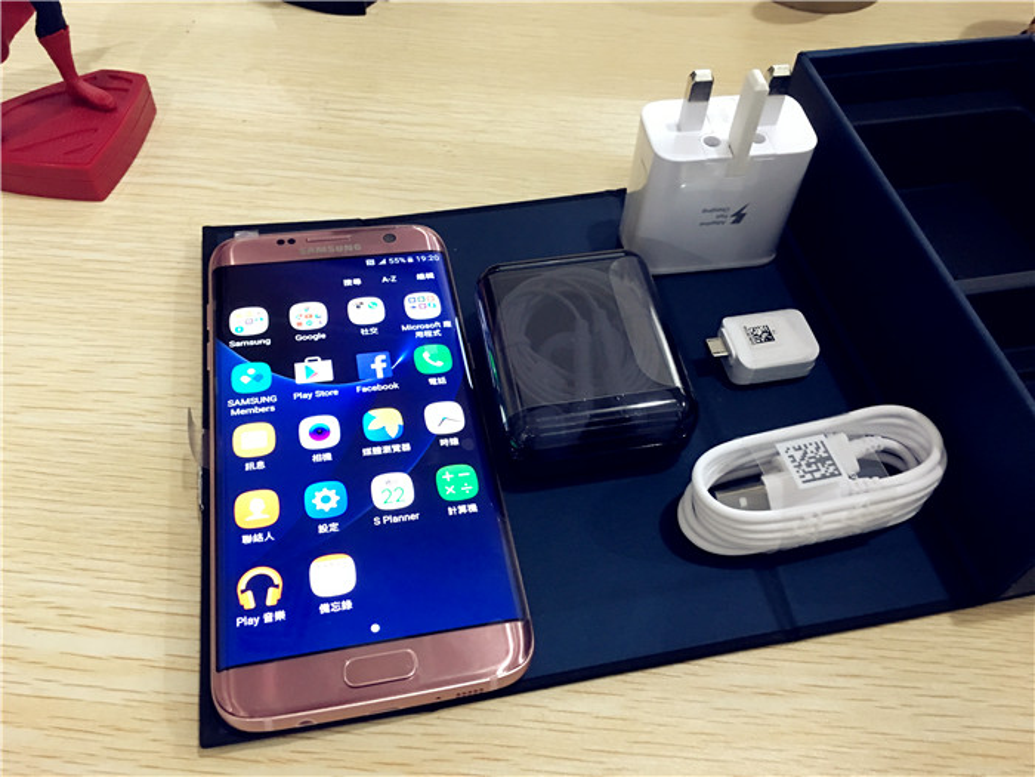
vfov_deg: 48.2
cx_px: 518
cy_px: 388
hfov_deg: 61.7
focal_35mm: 29
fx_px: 867
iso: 100
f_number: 2.2
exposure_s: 1/8
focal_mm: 4.15
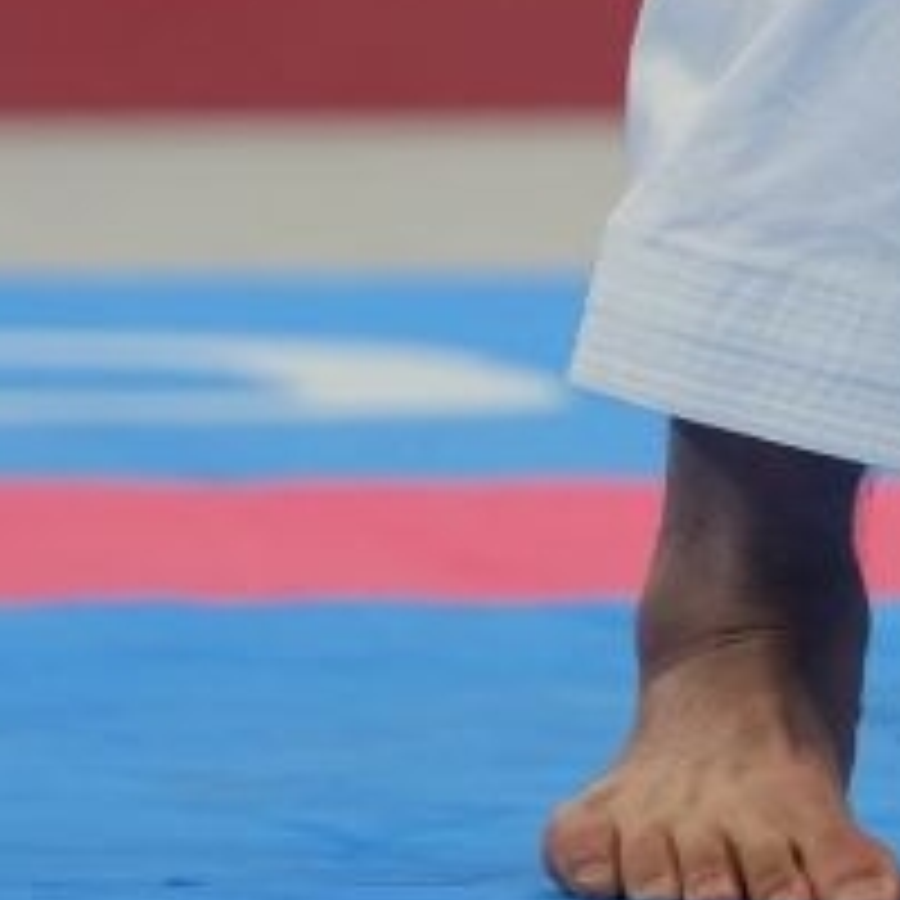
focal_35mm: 1433
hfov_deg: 1.2
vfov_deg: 1.2
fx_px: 42152
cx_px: 1562
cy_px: -1611
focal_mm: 187
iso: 500
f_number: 2.8
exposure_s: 1/1000
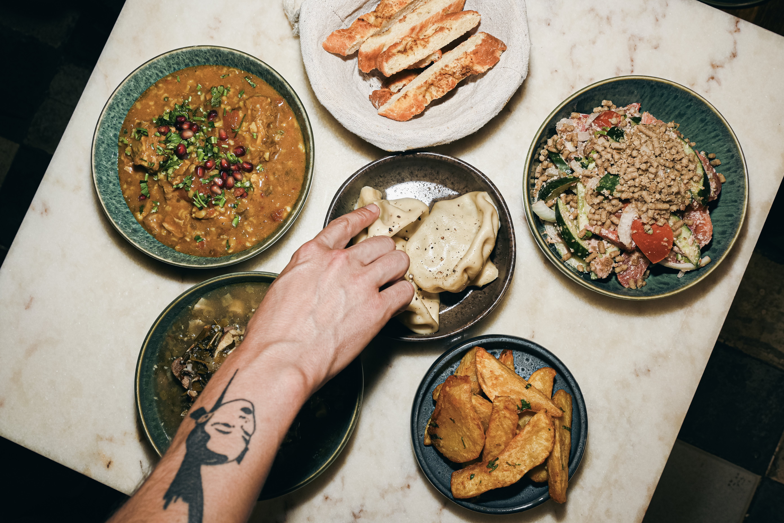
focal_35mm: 32
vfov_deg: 41.7
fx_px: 686
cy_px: 262
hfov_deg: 59.5
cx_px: 392
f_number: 7.1
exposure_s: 1/60
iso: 100
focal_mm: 21
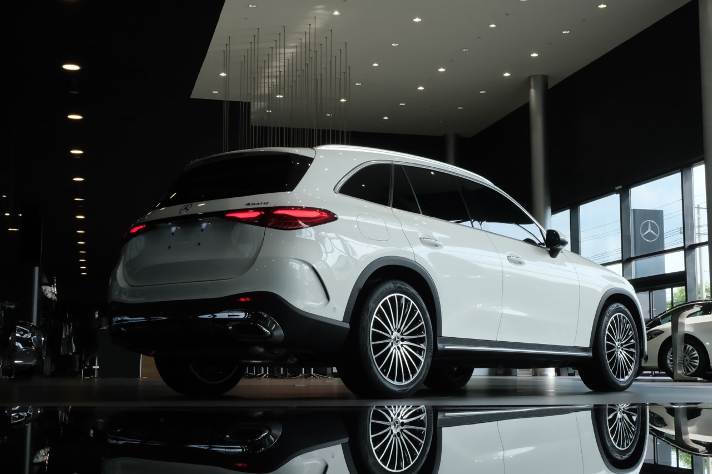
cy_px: 237
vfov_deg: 26.5
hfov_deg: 38.9
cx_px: 356
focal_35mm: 51
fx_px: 1008
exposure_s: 1/60
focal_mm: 34.3
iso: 1600
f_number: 20
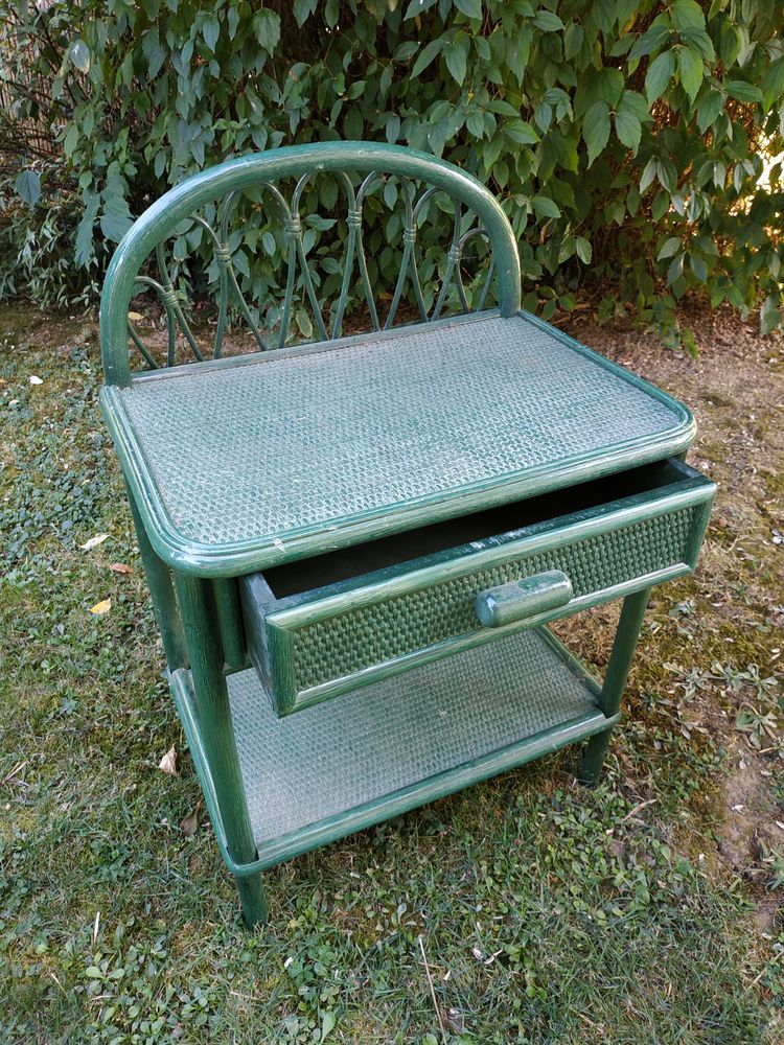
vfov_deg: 71.6
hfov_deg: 56.8
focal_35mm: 24
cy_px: 522
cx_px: 392
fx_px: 725
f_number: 1.9
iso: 200
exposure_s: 1/50
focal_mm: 3.94
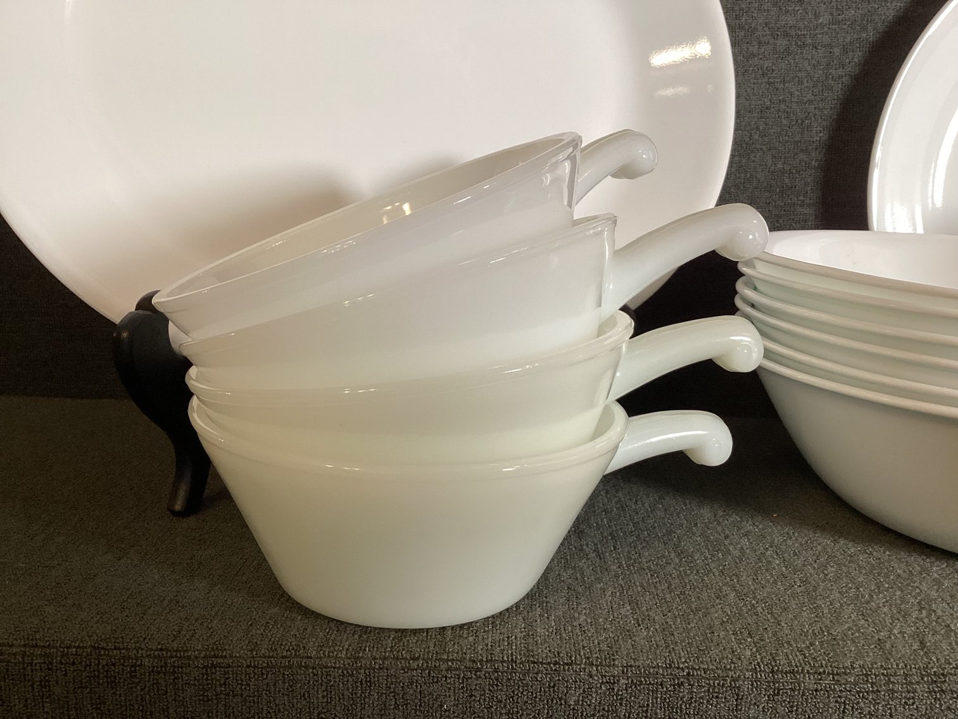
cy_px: 360
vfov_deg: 45.4
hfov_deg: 58.3
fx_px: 858
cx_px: 479
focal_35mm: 31
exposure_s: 1/60
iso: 80
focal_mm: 3.3
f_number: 2.4
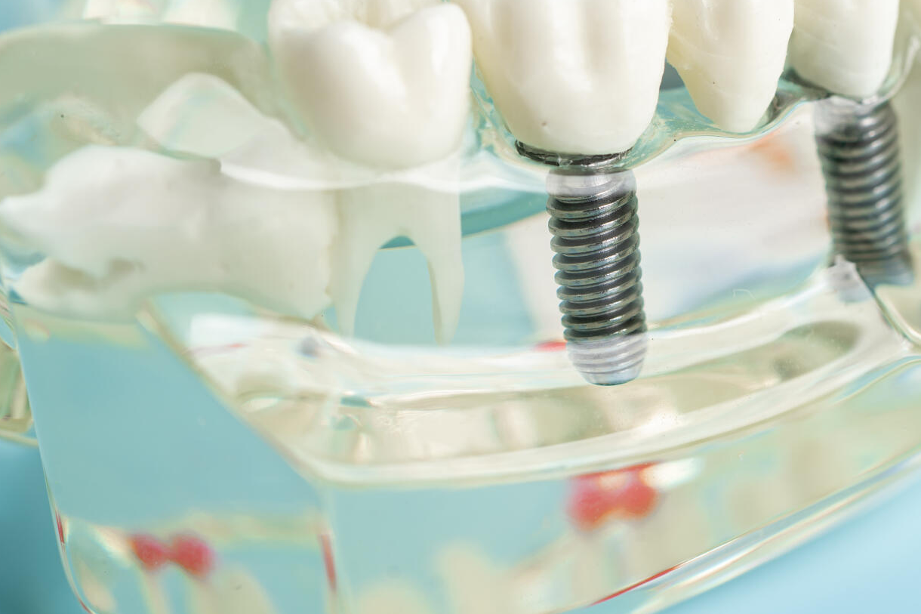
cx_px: 719
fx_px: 2097
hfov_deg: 24.4
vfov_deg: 16.6
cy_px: 185
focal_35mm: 82
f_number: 6.3
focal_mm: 50
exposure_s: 1/100
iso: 100
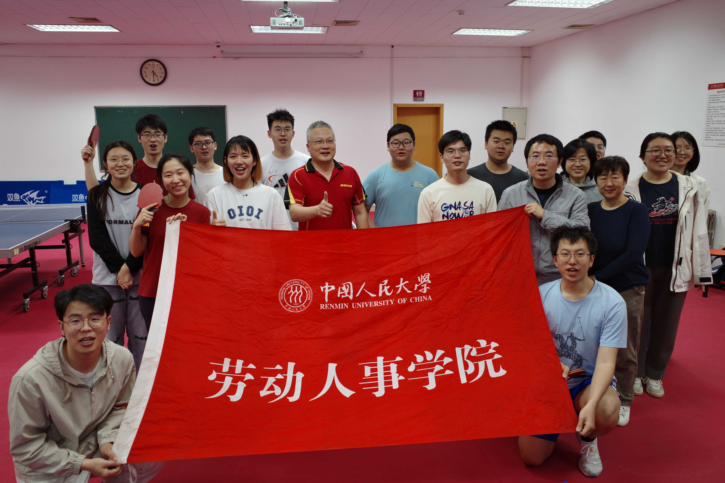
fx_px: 564
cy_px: 242
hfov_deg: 65.5
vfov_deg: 46.4
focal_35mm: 28
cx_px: 362
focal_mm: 18.3
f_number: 2.8
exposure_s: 1/20
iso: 200
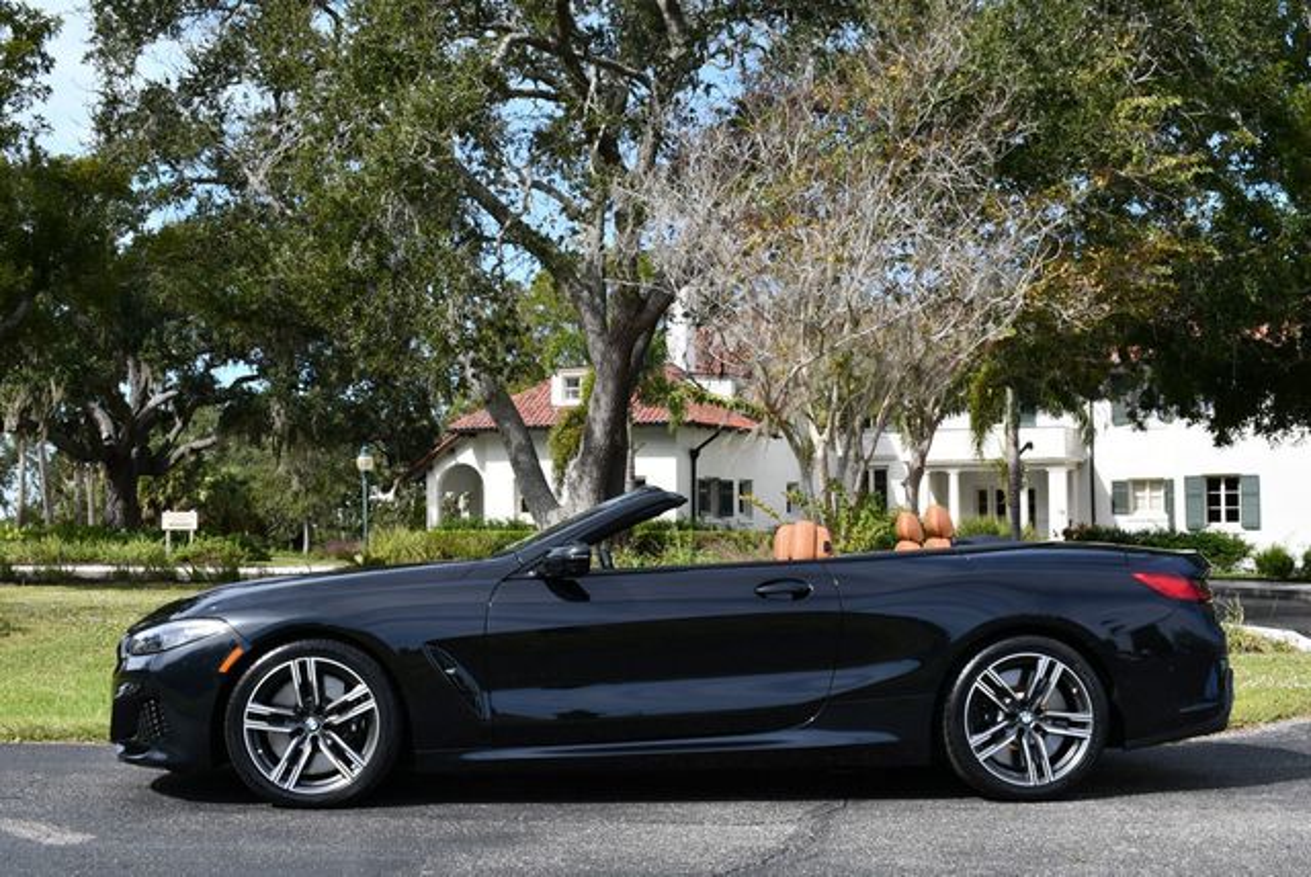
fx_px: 1750
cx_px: 656
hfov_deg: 41.1
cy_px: 438
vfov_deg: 28.1
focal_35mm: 48
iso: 125
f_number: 8
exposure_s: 1/250
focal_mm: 24
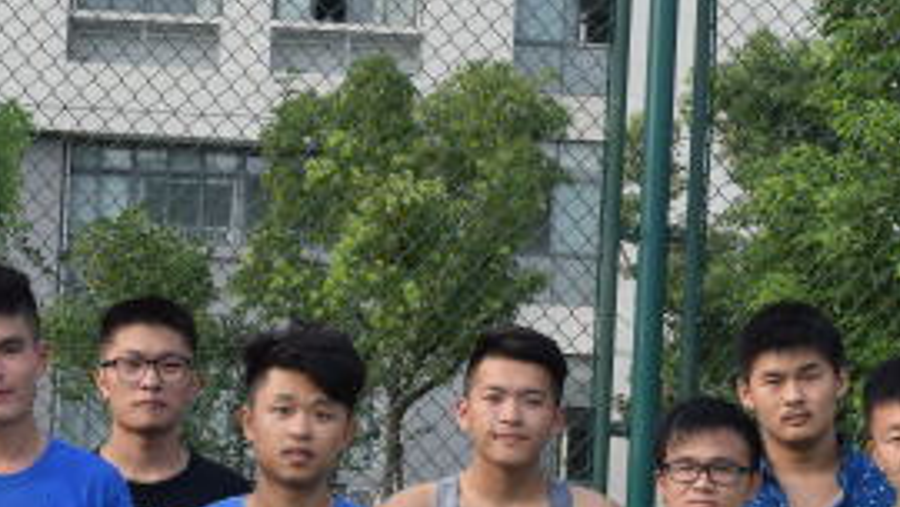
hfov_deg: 21.1
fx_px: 2415
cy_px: 494
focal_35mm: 101
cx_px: 340
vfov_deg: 11.9
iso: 800
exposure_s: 1/400
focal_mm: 29
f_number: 10
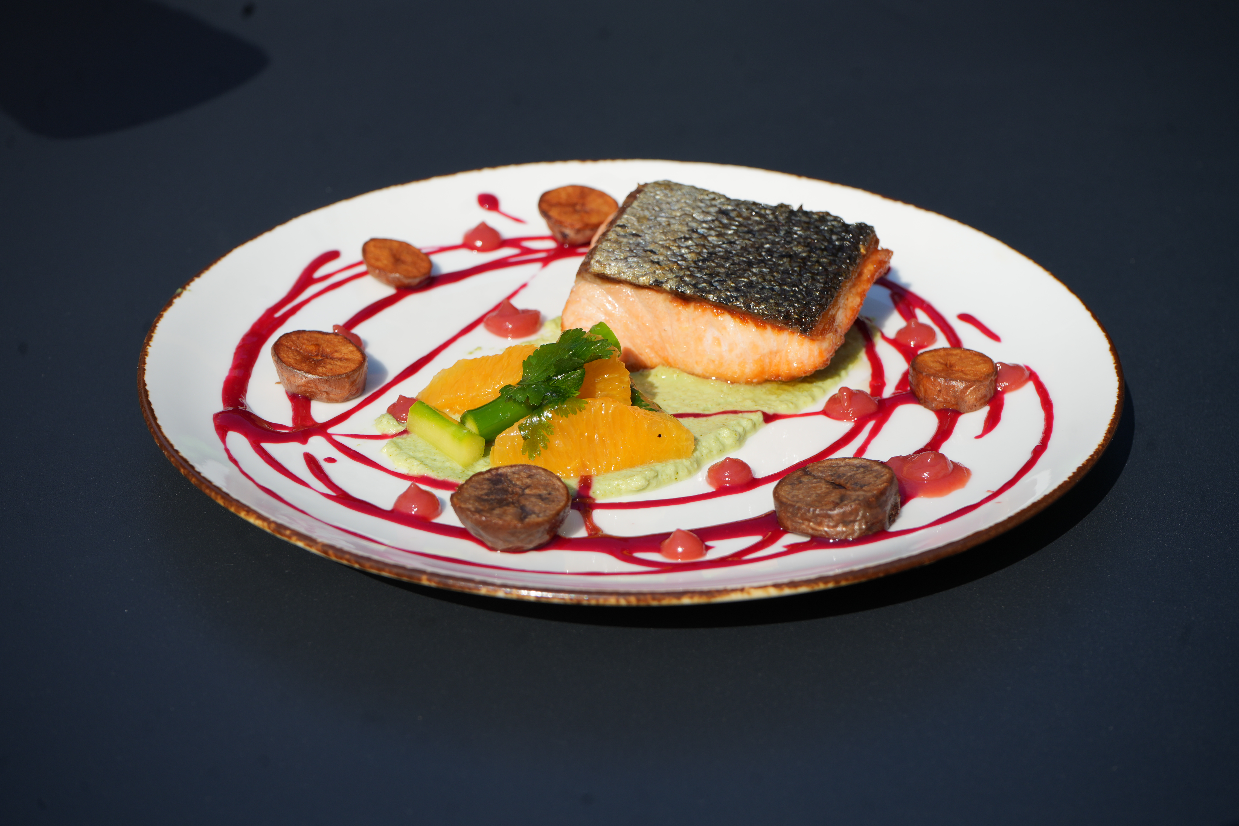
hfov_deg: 33.4
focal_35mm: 60
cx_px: 620
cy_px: 413
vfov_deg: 22.6
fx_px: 2065
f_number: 8
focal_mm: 60
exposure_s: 1/320
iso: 100
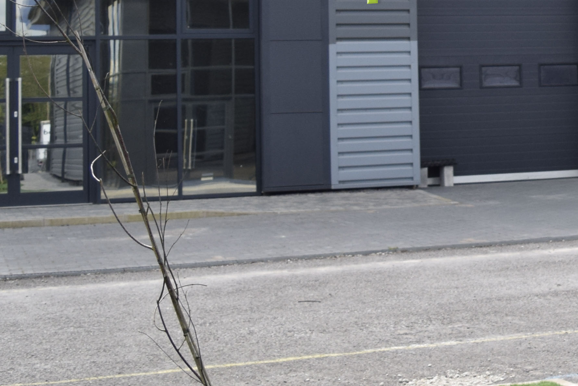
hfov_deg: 20.6
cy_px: -24
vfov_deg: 14.7
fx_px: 1461
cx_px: 727
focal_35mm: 91
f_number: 4.5
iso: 250
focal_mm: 18
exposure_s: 1/1600
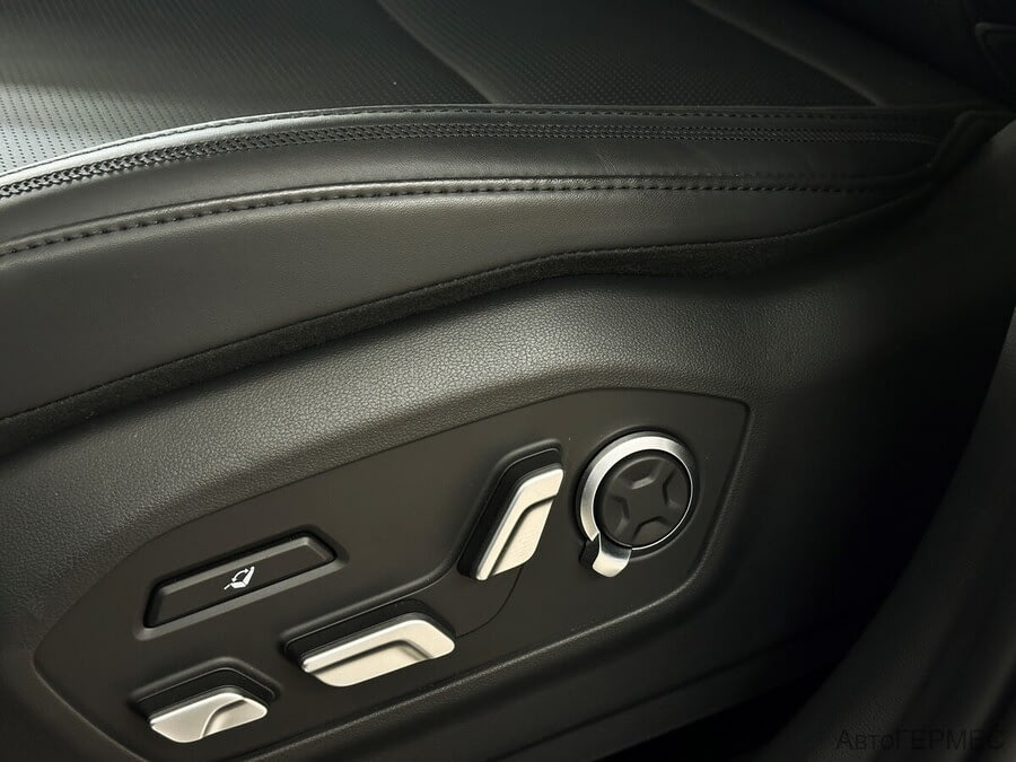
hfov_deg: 39.7
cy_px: 381
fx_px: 1409
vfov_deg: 30.3
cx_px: 508
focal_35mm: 48
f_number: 1.78
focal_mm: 6.86
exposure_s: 1/33
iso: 250
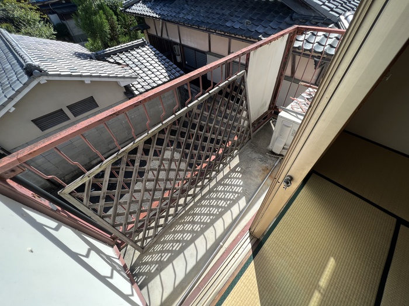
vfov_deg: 89.9
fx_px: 154
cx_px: 204
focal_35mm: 13
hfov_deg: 106.2
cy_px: 153
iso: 32
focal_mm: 1.57
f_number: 1.8
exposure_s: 1/515
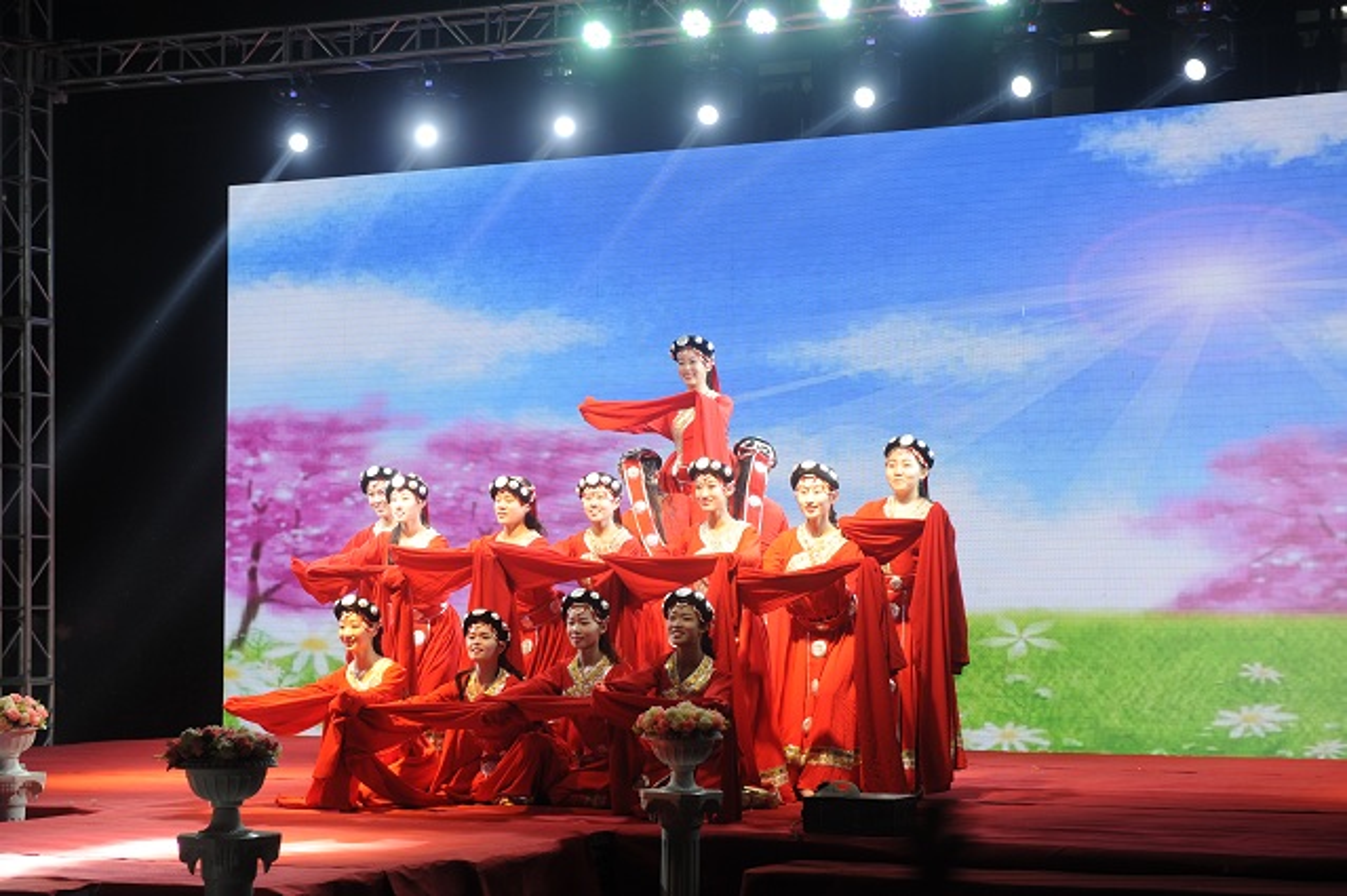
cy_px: 448
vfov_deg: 19.4
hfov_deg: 28.9
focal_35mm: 70
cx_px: 674
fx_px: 2617
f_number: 5.6
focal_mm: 70
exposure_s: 1/50
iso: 400
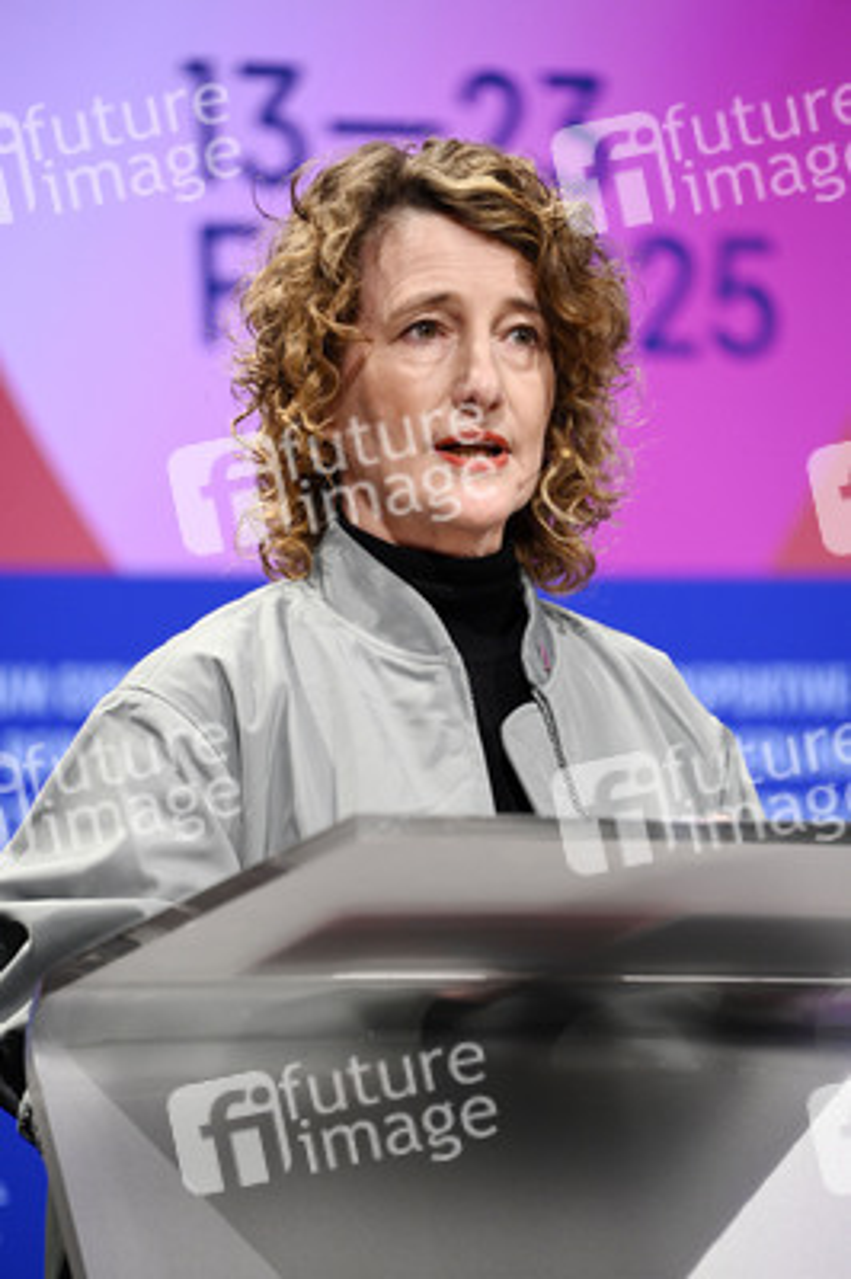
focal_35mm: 300
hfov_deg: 4.6
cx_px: 426
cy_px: 640
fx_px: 10655
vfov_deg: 6.9
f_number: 5.6
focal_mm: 300
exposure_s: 1/125
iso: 3200
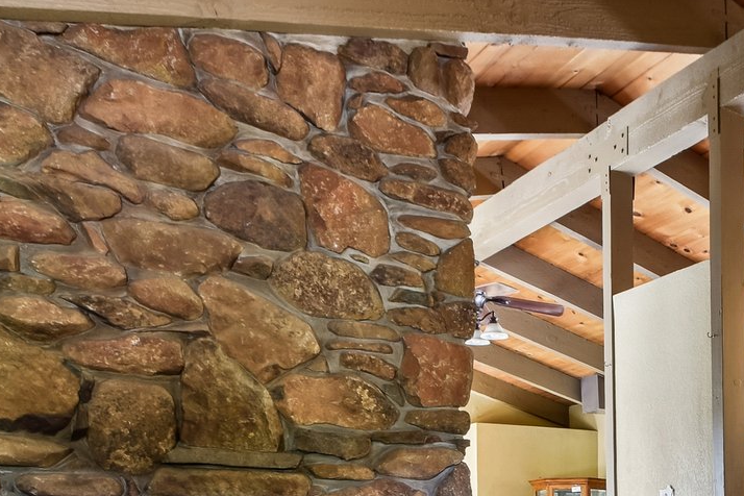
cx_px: 821
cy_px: 524
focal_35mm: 43
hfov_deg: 37.8
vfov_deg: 28.7
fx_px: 889
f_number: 8
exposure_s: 1.6
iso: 100
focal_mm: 10
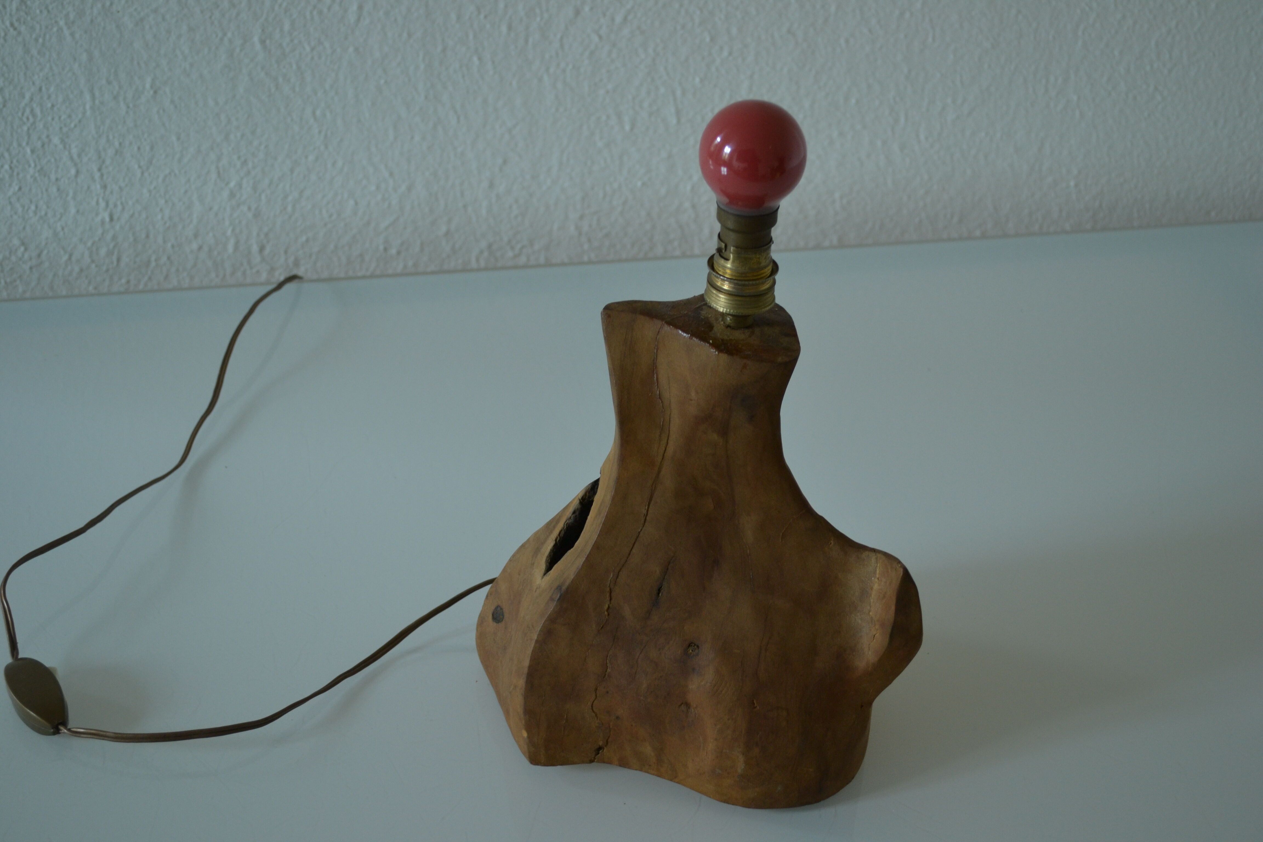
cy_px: 421
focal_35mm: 52
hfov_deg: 37.9
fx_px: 1842
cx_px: 632
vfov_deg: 25.8
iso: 560
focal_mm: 35
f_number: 5
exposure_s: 1/15
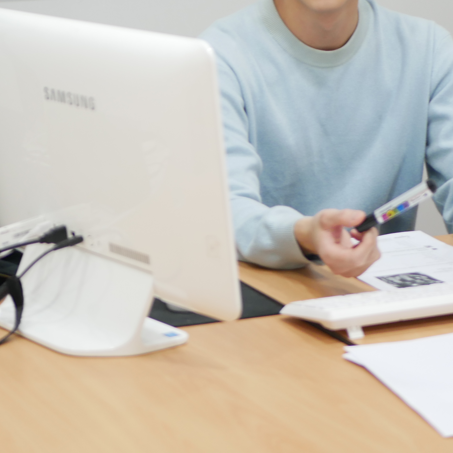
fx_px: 1658
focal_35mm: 112
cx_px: 174
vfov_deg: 15.4
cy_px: 62
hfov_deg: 15.5
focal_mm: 25
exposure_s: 1/125
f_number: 1.7
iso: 320
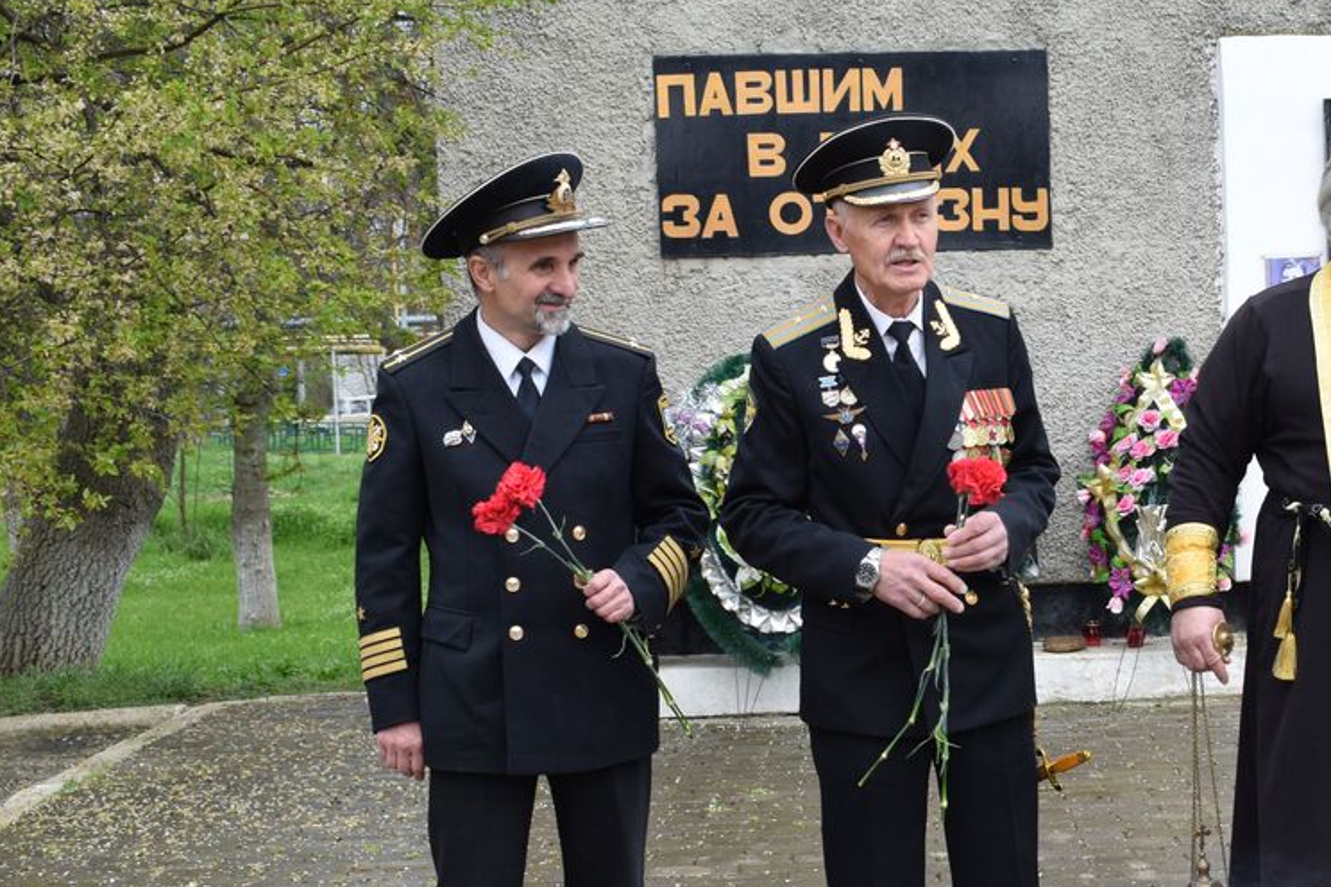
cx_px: 1107
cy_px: 512
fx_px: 2768
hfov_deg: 26.4
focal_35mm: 75
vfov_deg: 18.2
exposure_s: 1/200
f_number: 7.1
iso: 400
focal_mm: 29
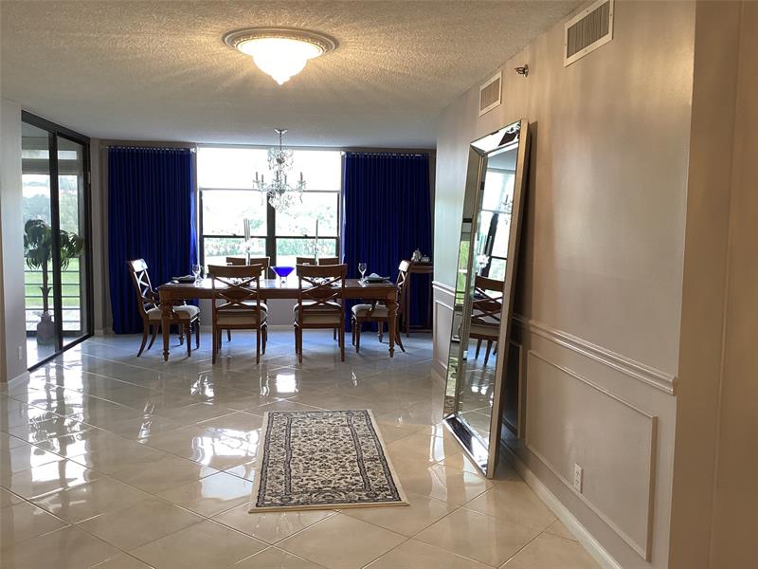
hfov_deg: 58.4
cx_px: 379
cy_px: 284
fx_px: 679
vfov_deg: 45.4
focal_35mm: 31
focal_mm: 3.3
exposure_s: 1/50
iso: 100
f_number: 2.4
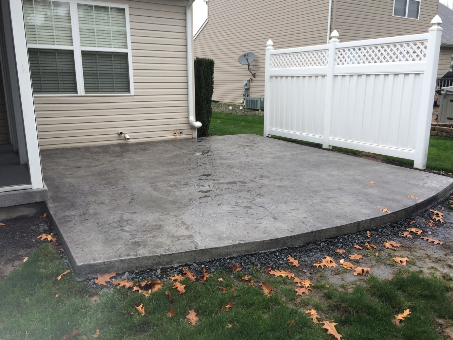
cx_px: 226
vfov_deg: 48.2
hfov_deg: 61.7
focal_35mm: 29
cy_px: 170
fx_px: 380
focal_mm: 4.15
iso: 32
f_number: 2.2
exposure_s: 1/223
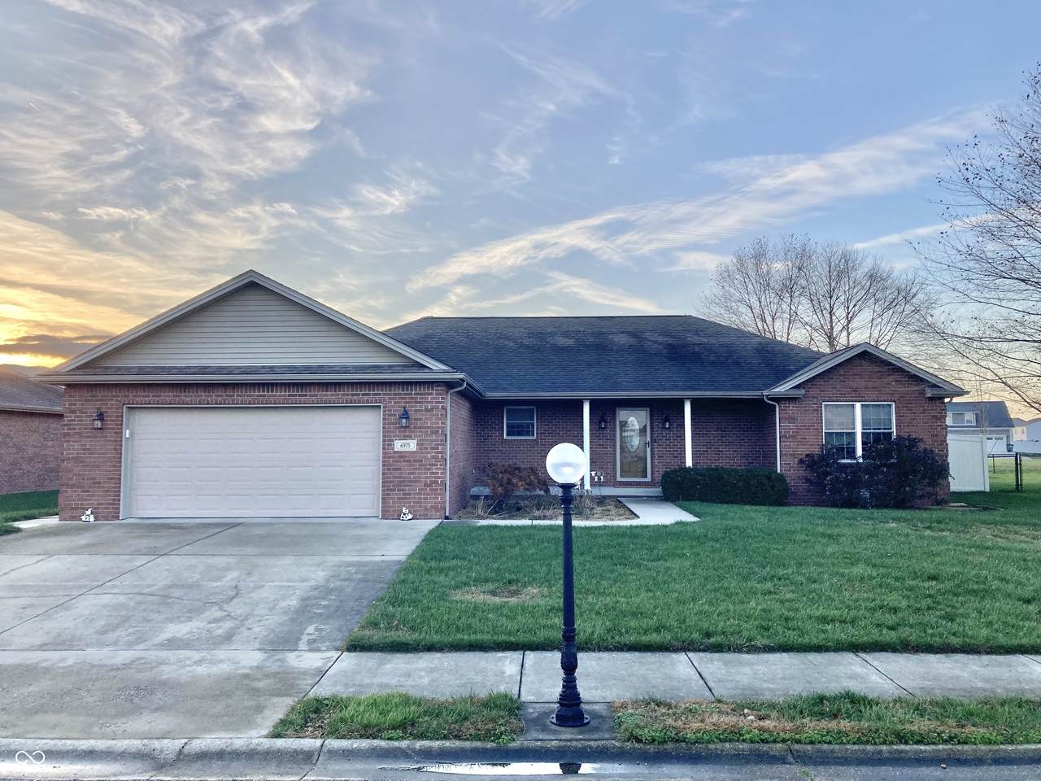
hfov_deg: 63.4
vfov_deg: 49.7
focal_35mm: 28
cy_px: 390
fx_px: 842
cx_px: 520
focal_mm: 3.99
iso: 20
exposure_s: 1/714
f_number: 1.8
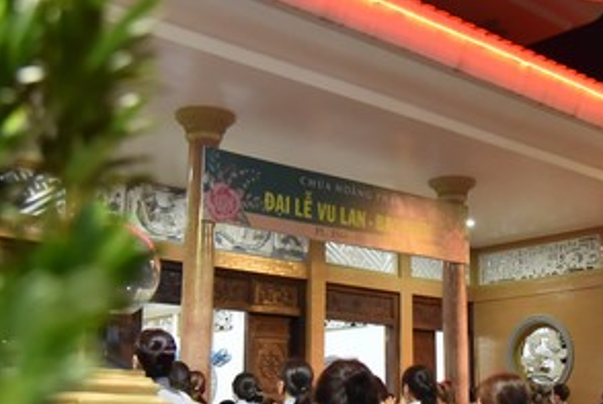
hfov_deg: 36.9
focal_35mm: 53
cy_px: 215
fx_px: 889
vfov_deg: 25.6
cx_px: 420
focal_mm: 24
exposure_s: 1/125
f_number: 4
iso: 5000
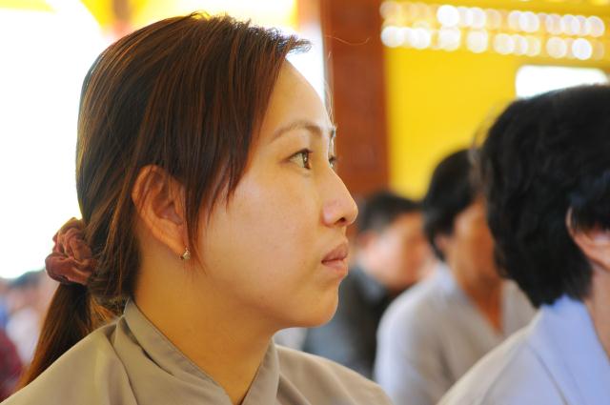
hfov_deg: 24.6
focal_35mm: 82
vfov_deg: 16.5
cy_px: 202
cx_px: 305
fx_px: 1396
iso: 400
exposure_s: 1/20
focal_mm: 55
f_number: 3.2
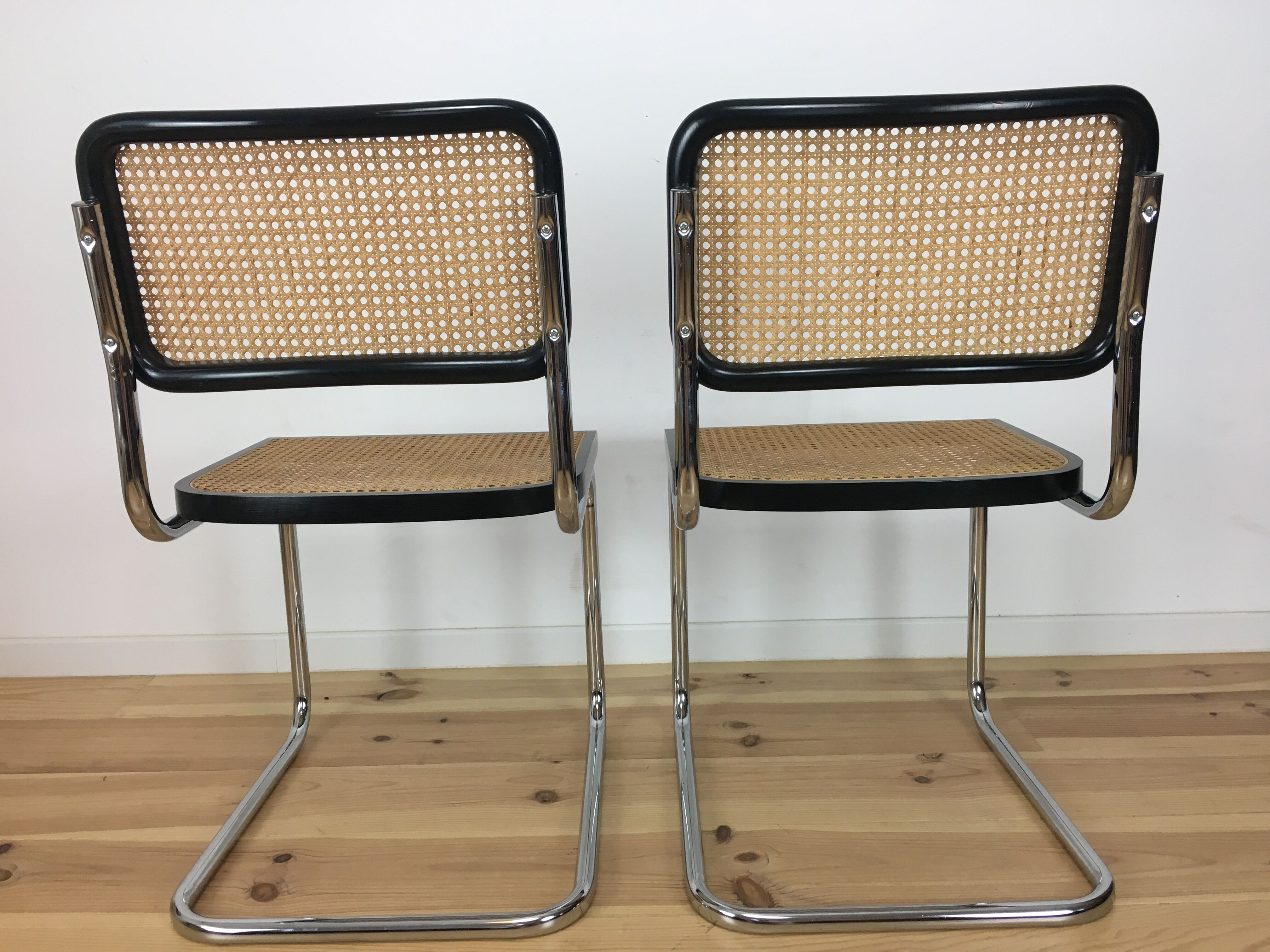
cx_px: 635
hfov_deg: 61.7
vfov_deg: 48.2
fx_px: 1064
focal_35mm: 29
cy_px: 476
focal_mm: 4.15
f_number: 2.2
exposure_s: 1/33
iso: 32
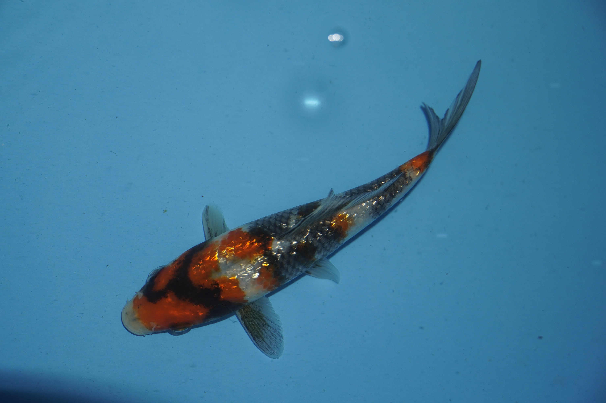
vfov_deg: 20.1
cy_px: 202
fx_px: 1135
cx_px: 303
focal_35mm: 68
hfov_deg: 29.9
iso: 400
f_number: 5
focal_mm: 45
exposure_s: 1/80
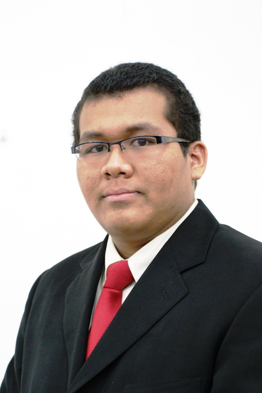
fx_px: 573
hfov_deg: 25.7
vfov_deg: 37.9
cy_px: 196
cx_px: 131
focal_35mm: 52
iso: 400
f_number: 5.6
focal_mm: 35
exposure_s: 1/5
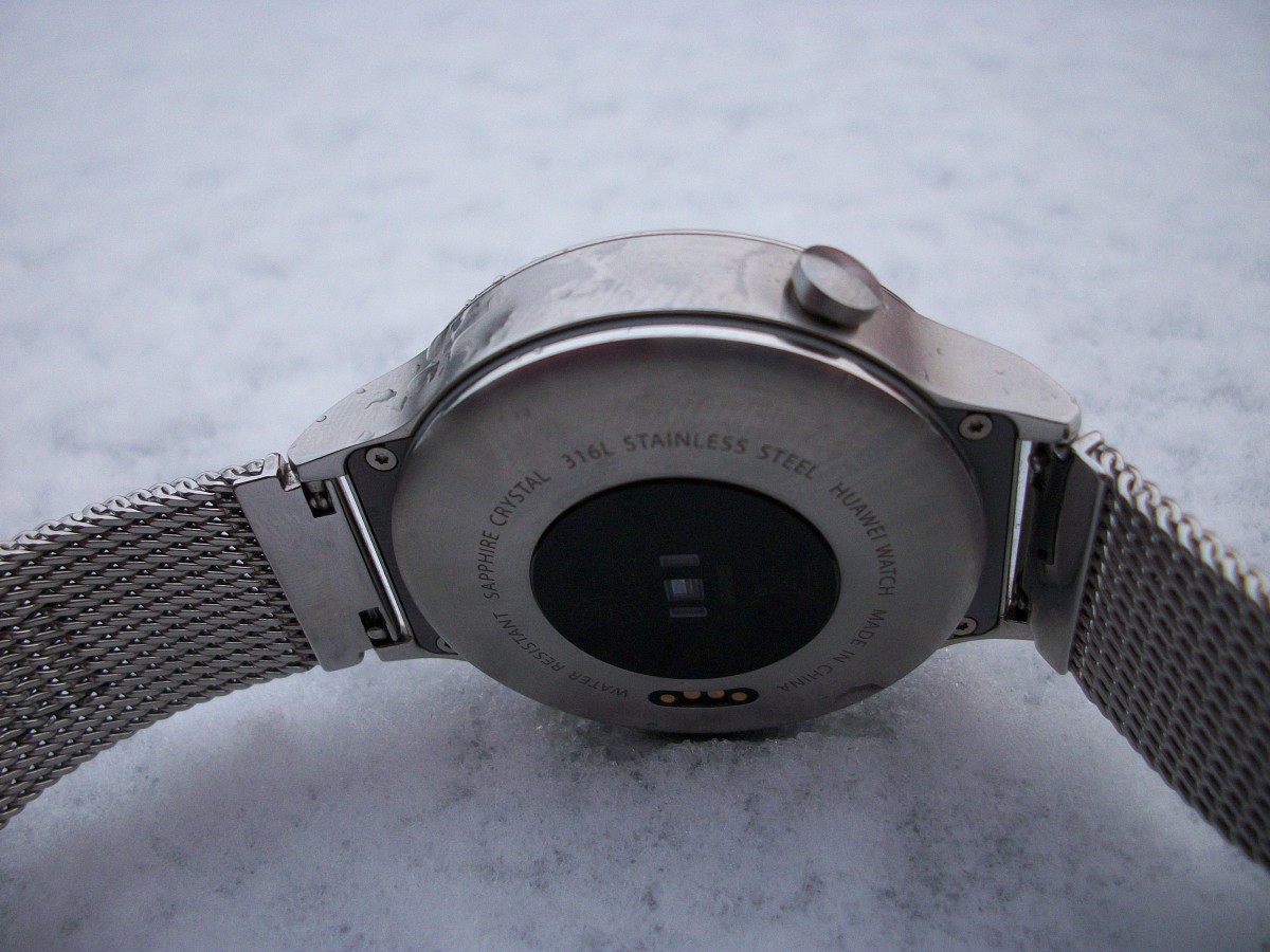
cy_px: 476
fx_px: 1284
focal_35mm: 35
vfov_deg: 40.7
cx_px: 635
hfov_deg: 52.6
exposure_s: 1/60
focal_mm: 6.3
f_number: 3.1
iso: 151
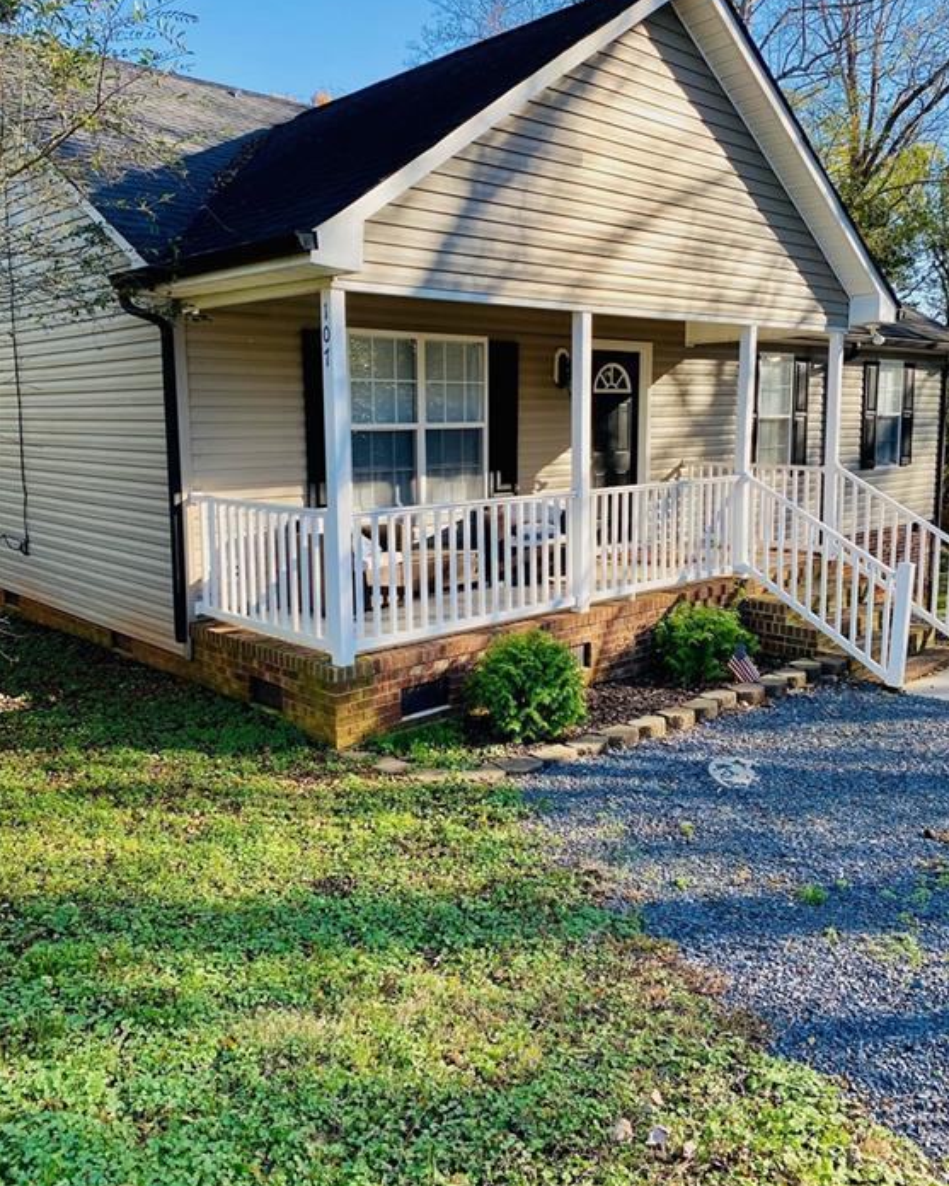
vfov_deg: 62.1
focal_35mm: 28
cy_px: 552
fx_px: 983
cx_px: 487
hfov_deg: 51.5
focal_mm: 4.25
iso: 32
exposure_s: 1/669
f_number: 1.8
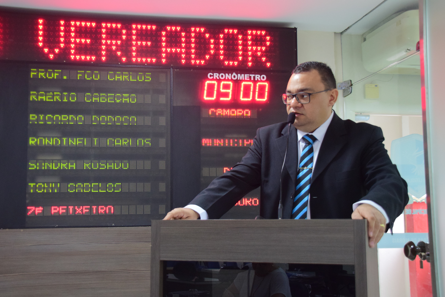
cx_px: 222
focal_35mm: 188
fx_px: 2318
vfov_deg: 7.3
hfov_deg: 11.0
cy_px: 148
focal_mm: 125
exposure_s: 1/80
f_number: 5.6
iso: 1600
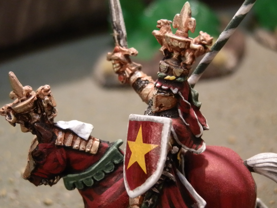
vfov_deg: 24.0
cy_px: 104
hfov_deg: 31.7
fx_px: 488
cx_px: 138
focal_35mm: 61
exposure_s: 1/50
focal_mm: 10.99
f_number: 3.7
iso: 400
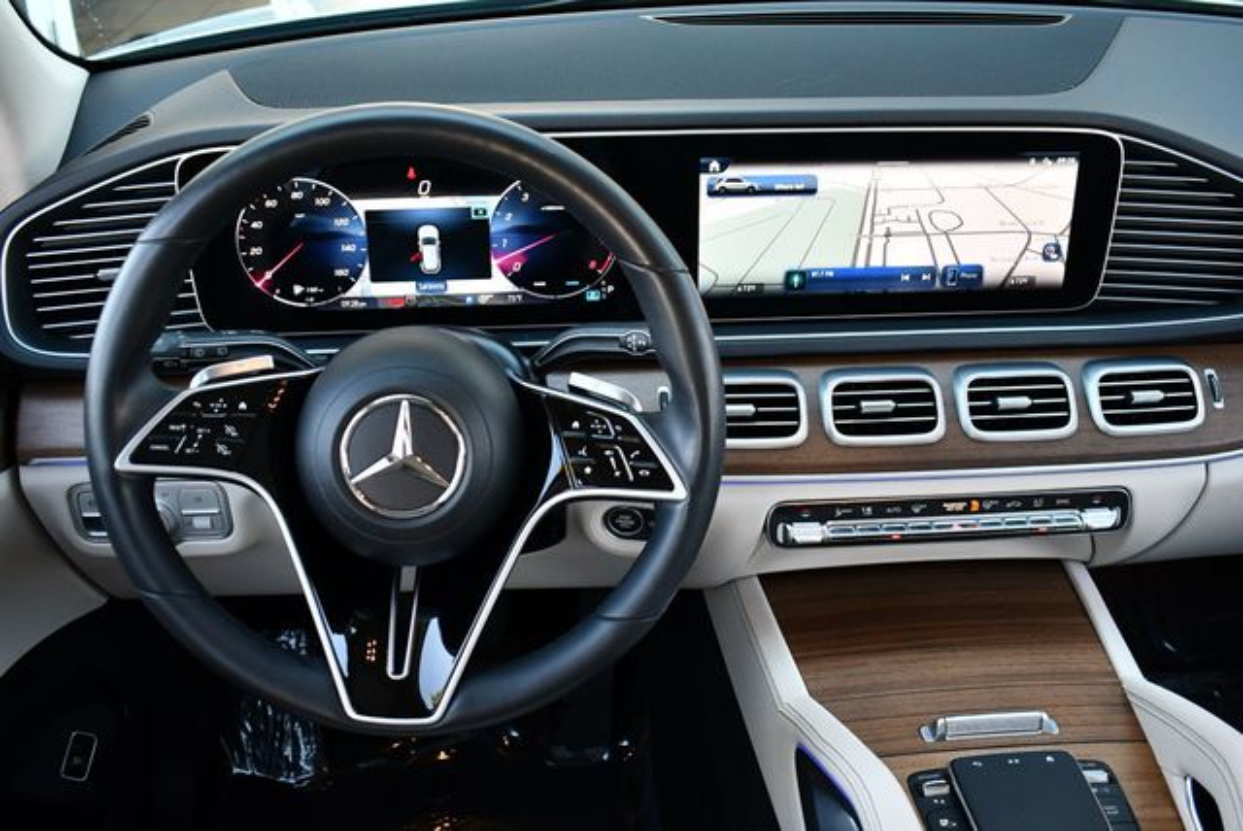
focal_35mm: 36
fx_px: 1244
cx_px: 622
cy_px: 416
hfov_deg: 53.1
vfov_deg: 36.9
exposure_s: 1/250
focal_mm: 18
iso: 800
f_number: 3.5
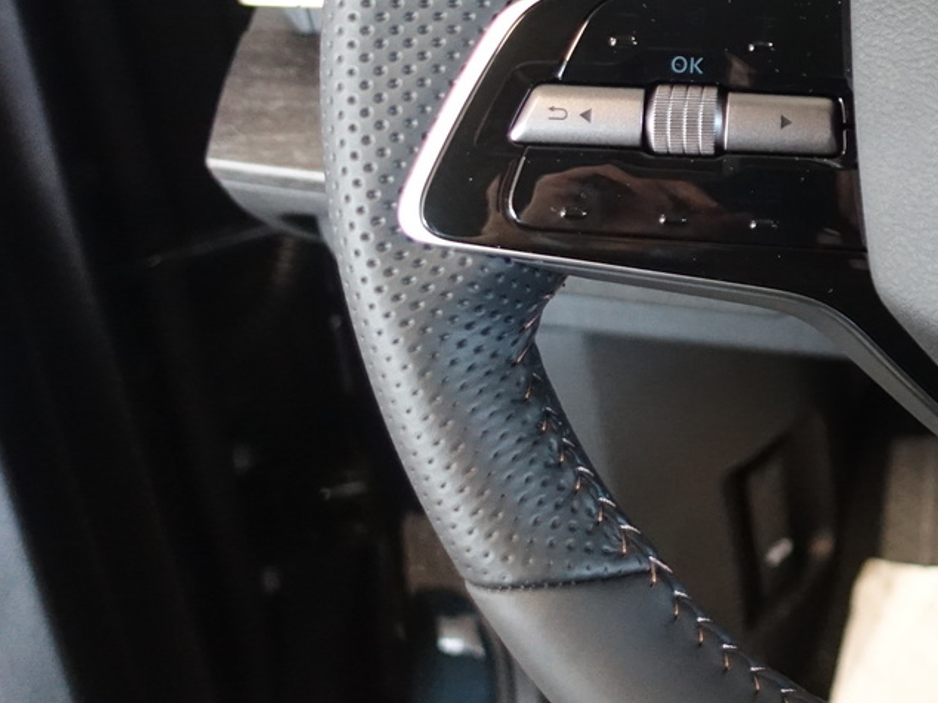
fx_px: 1598
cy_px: 21
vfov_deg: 23.9
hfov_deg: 28.5
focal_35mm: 59
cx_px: 1118
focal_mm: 8.8
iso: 1250
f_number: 1.8
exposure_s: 1/100
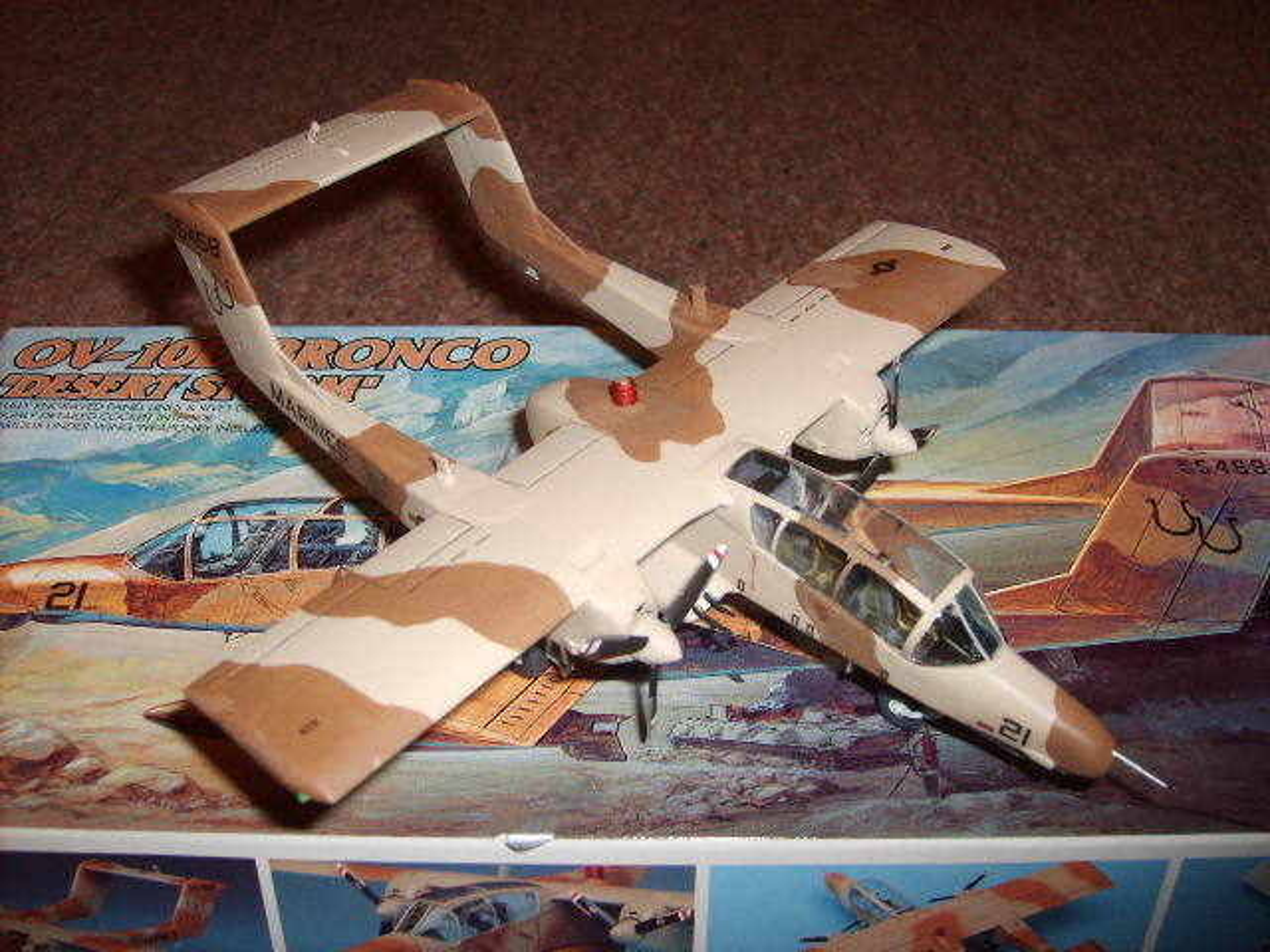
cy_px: 476
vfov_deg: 40.7
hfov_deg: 52.6
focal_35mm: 35
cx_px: 635
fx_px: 1284
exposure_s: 1/45
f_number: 2.8
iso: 100
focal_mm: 5.8
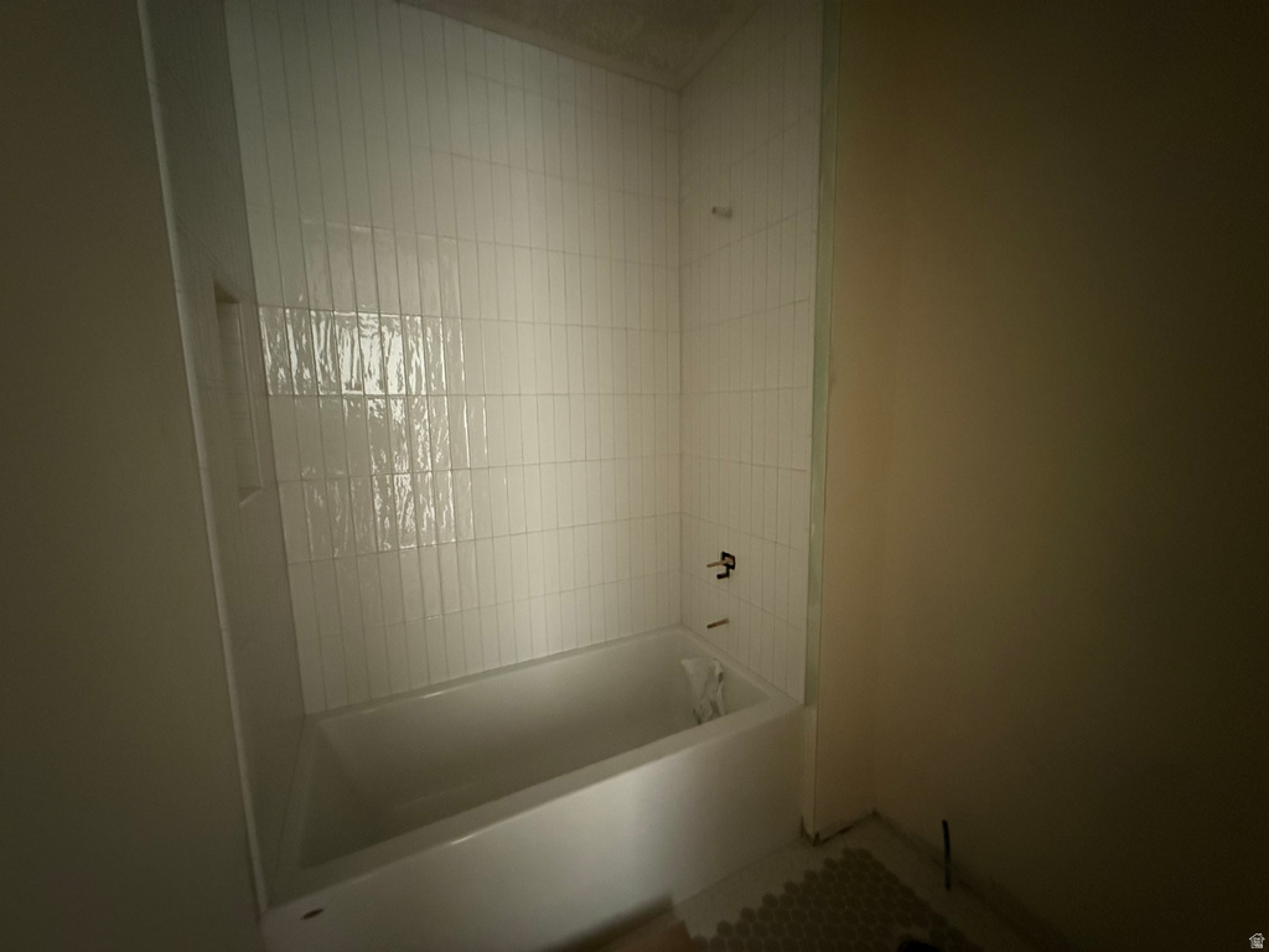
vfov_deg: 85.7
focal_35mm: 14
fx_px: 513
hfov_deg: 102.1
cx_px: 634
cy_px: 476
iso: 1600
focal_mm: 2.22
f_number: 2.2
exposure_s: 1/40
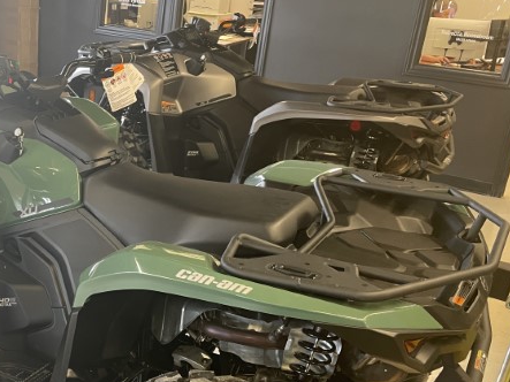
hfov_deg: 38.4
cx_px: 79
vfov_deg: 30.8
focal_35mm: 47
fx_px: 692
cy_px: 226
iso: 200
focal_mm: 4.2
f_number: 1.6
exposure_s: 1/42
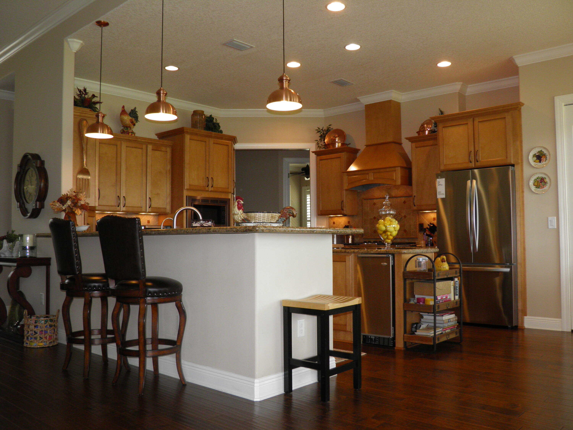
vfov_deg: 46.8
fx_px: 497
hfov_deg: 60.0
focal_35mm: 30
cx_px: 286
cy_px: 215
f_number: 3
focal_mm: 5.5
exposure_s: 1/40
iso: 100
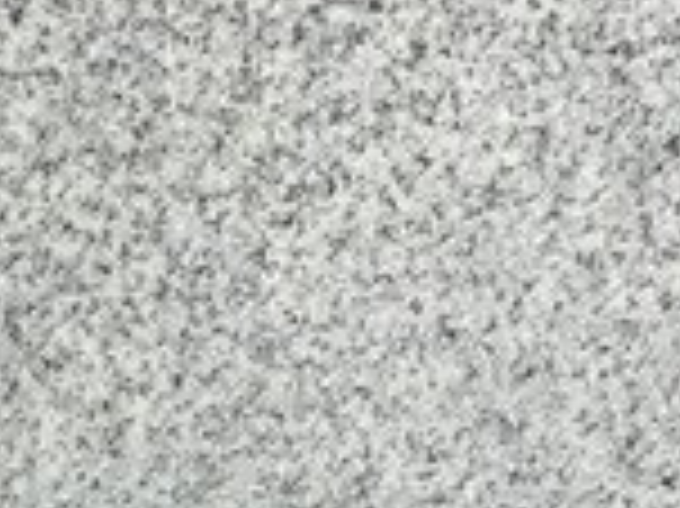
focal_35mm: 185
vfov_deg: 7.8
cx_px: -45
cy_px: 910
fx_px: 3631
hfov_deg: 10.6
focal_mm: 3.3
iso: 25
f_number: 2.4
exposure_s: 1/153
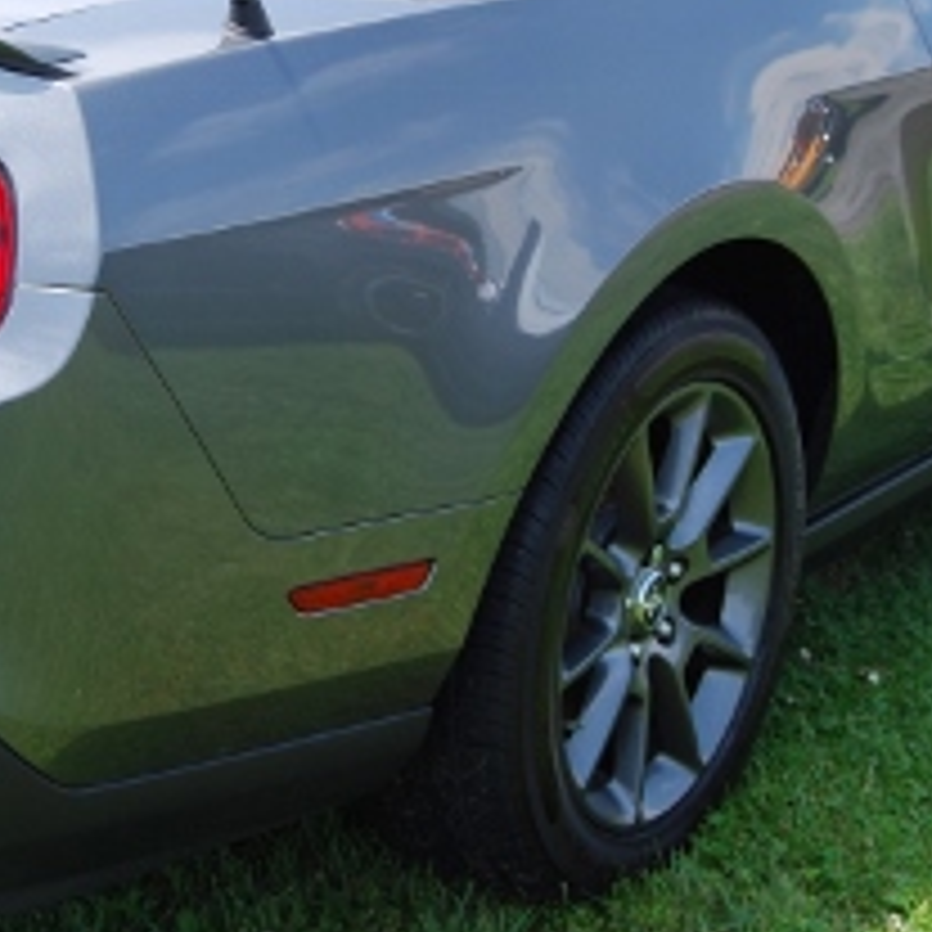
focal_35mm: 79
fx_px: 2406
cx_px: 212
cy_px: 167
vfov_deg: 21.6
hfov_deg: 21.7
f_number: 6.3
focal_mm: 20
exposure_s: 1/160
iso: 100
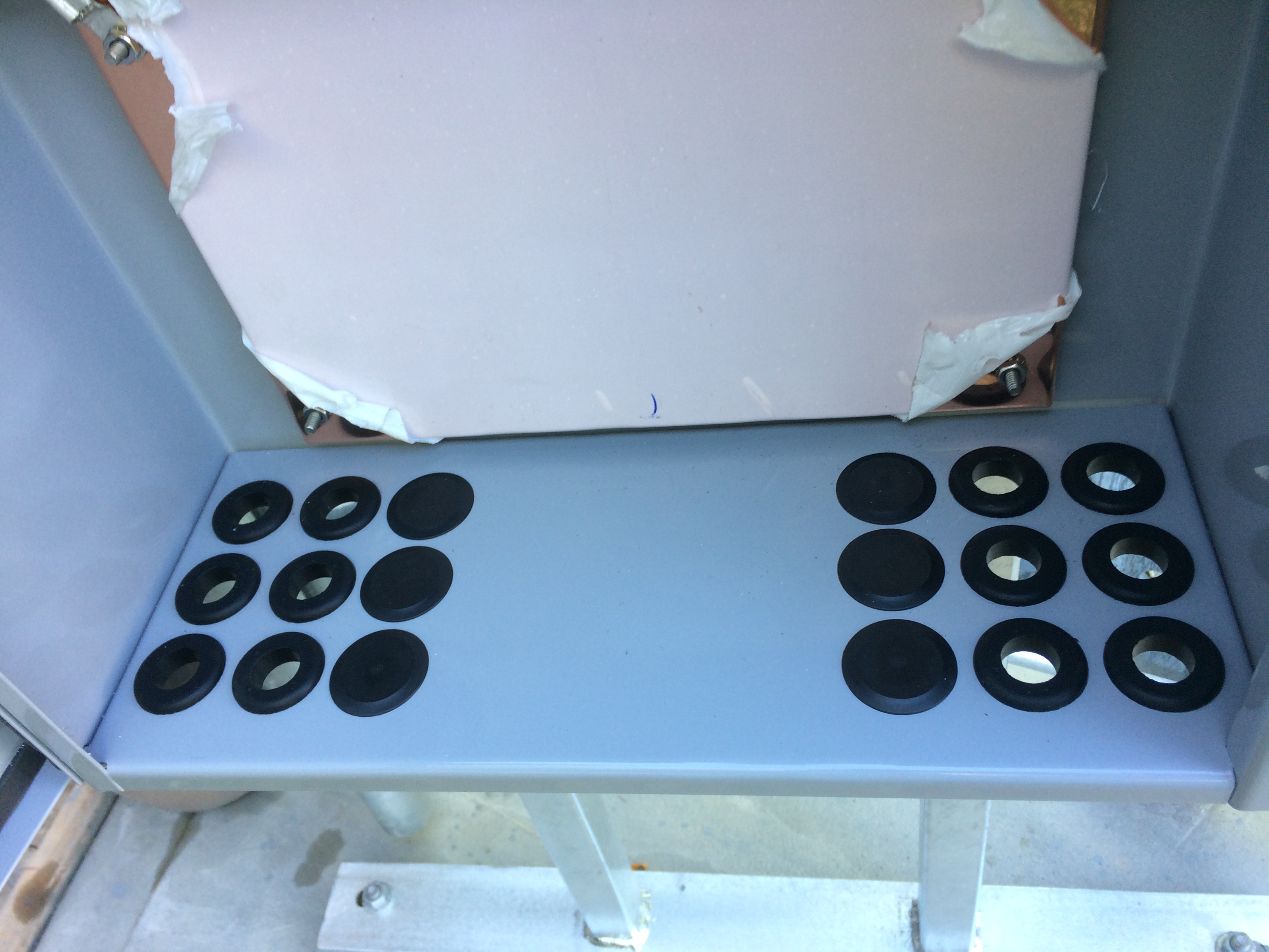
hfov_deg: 61.7
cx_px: 634
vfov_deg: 48.2
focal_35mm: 29
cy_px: 476
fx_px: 1063
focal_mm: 4.15
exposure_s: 1/40
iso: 40
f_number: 2.2
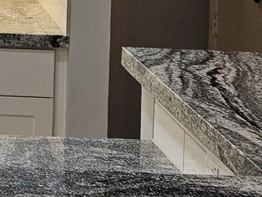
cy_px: -171
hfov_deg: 15.4
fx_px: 916
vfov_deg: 11.3
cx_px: -88
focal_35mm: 121
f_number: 1.8
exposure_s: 1/120
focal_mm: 5.4
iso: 80
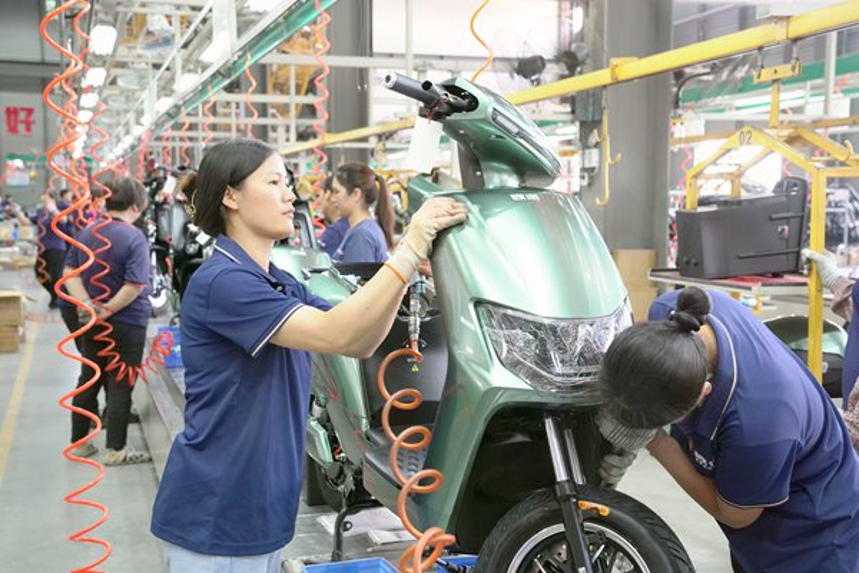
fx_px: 1145
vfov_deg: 28.1
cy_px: 286
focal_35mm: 48
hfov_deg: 41.1
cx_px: 430
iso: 6400
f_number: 4.5
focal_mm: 48
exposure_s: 1/125
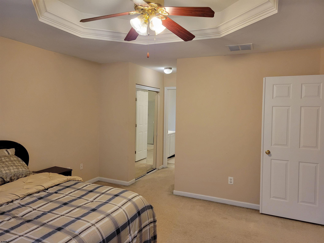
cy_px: 122
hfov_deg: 67.3
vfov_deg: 53.1
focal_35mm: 26
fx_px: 243
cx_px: 162
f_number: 1.8
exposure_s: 1/120
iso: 320
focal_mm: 5.4
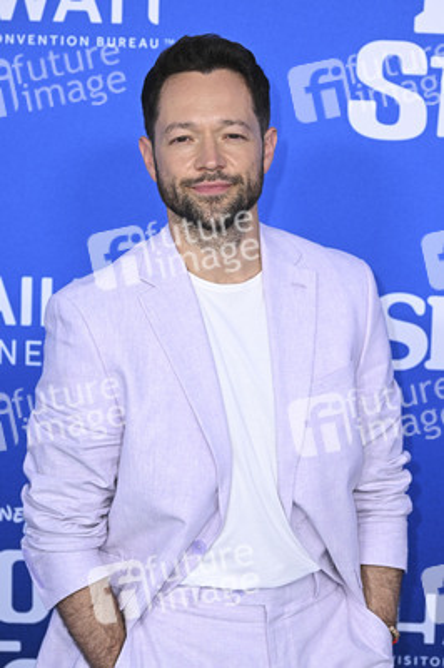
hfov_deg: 13.8
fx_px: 1835
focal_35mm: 99
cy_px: 334
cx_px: 222
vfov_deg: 20.6
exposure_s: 1/200
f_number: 6.3
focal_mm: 99
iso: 1600
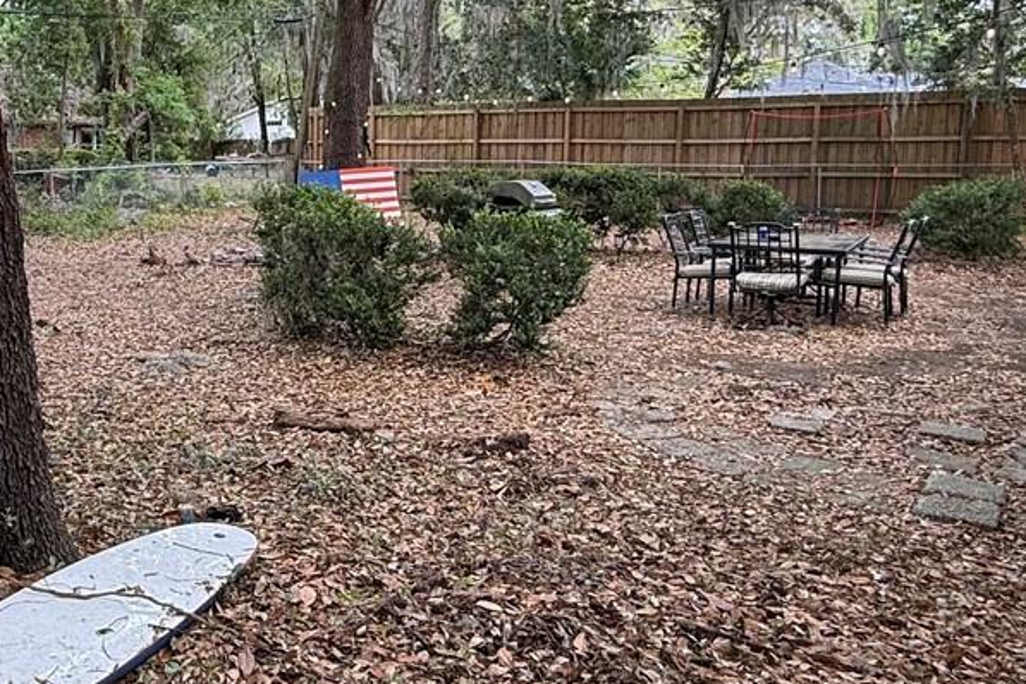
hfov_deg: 46.5
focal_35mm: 39
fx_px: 1111
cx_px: 180
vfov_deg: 34.0
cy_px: 249
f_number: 2.2
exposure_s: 1/123
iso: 64
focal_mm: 2.22
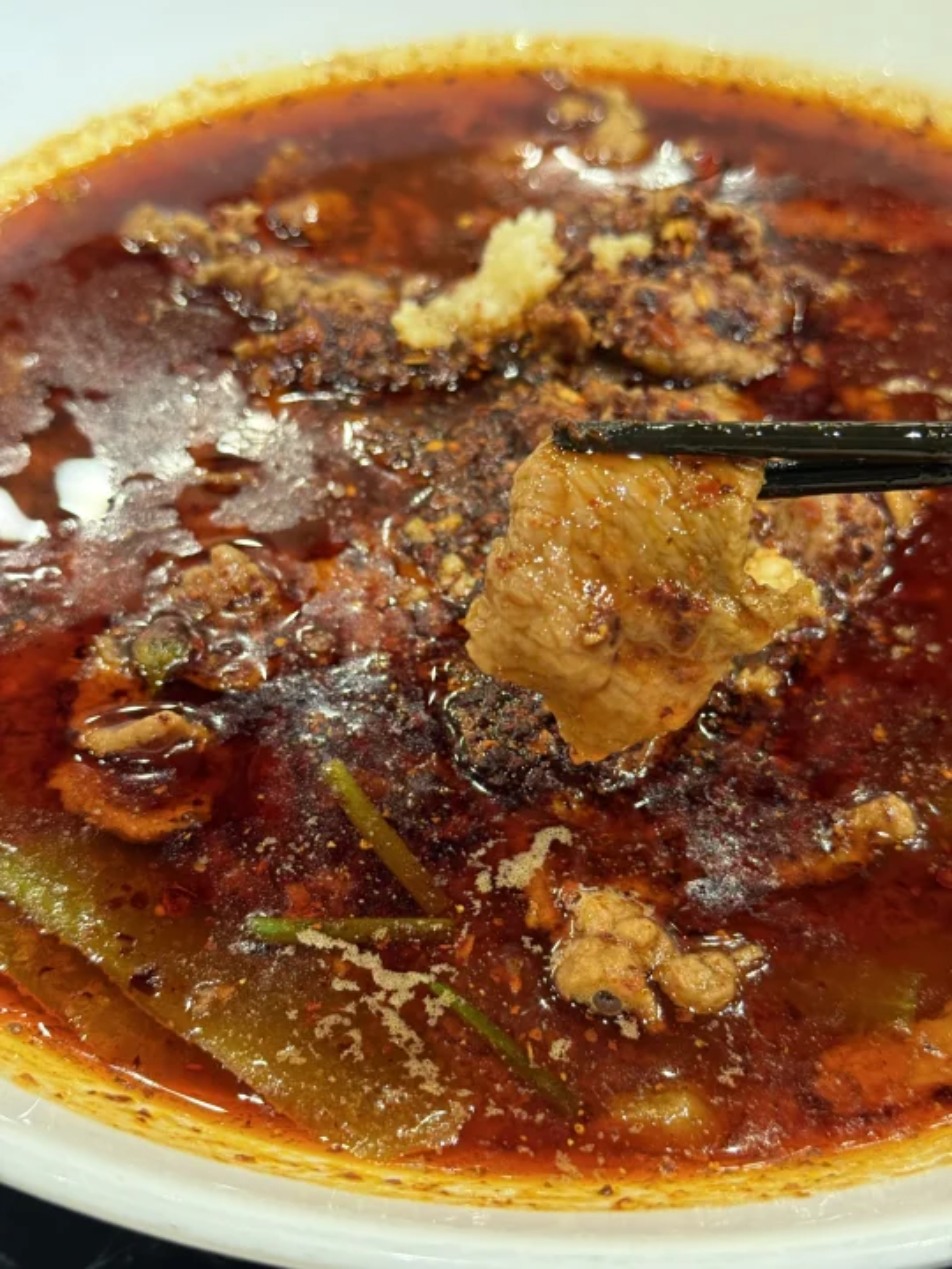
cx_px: 476
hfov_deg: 30.3
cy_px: 634
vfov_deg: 39.7
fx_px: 1760
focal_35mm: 48
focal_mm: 6.76
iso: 250
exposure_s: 1/33
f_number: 1.78
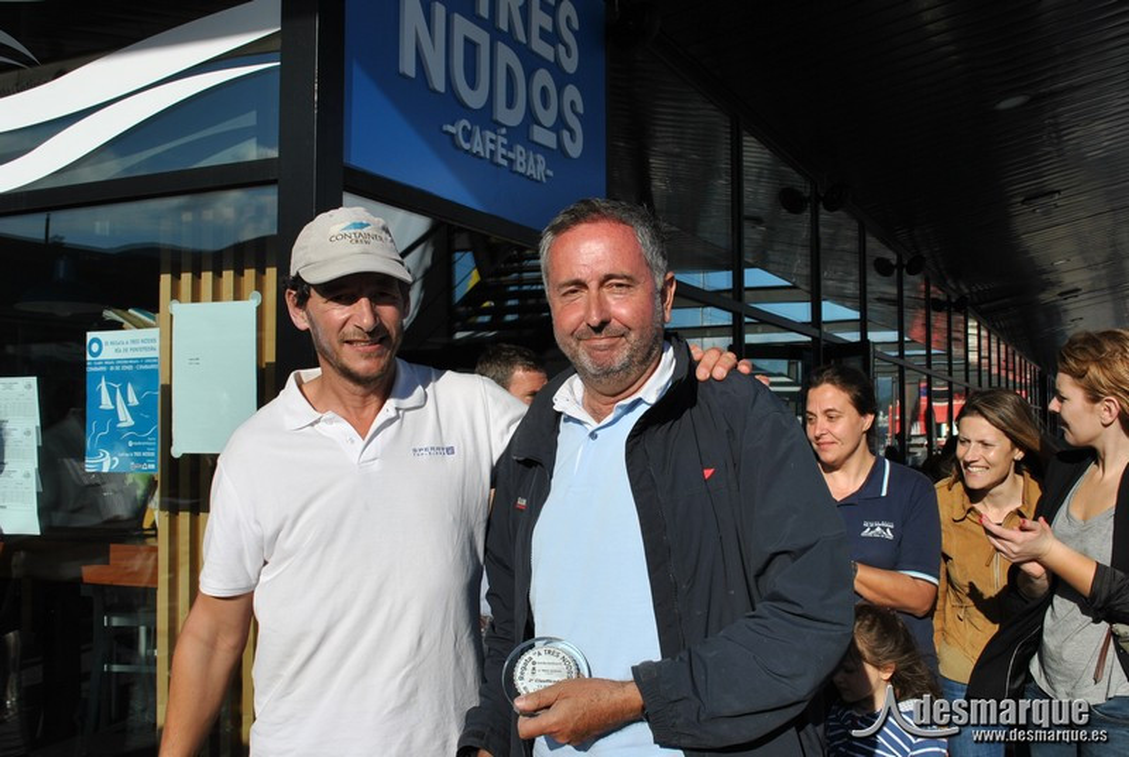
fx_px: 1131
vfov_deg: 37.0
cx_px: 564
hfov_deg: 53.1
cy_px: 378
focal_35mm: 36
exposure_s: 1/320
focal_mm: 24
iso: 100
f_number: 9
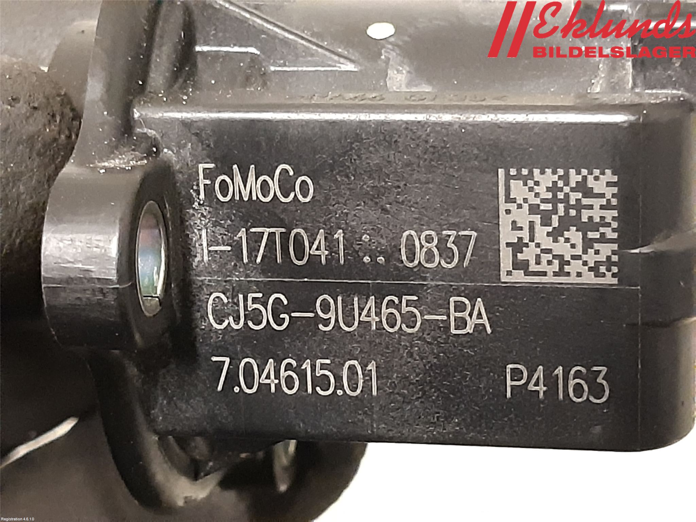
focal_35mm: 26
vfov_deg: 53.1
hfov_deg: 67.3
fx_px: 523
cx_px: 348
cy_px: 261
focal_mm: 3.93
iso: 500
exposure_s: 1/25
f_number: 1.7
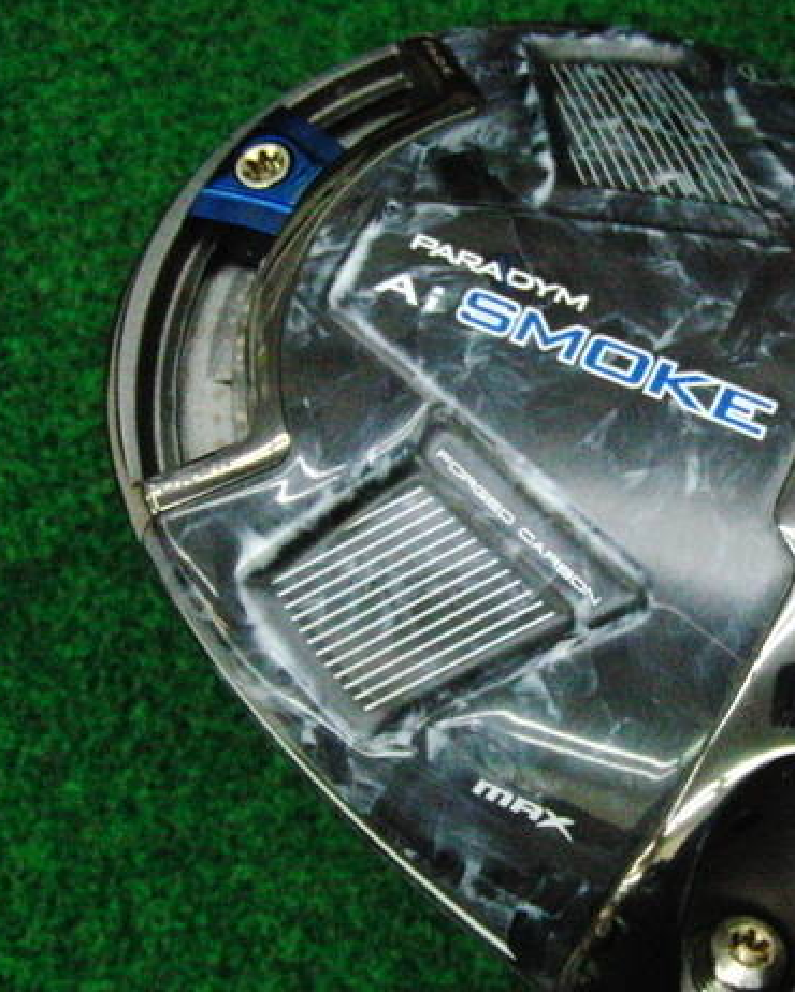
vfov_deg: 37.3
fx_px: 1470
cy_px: 494
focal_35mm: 50
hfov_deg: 29.6
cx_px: 625
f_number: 3.6
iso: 3200
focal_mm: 6.42
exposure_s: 1/500
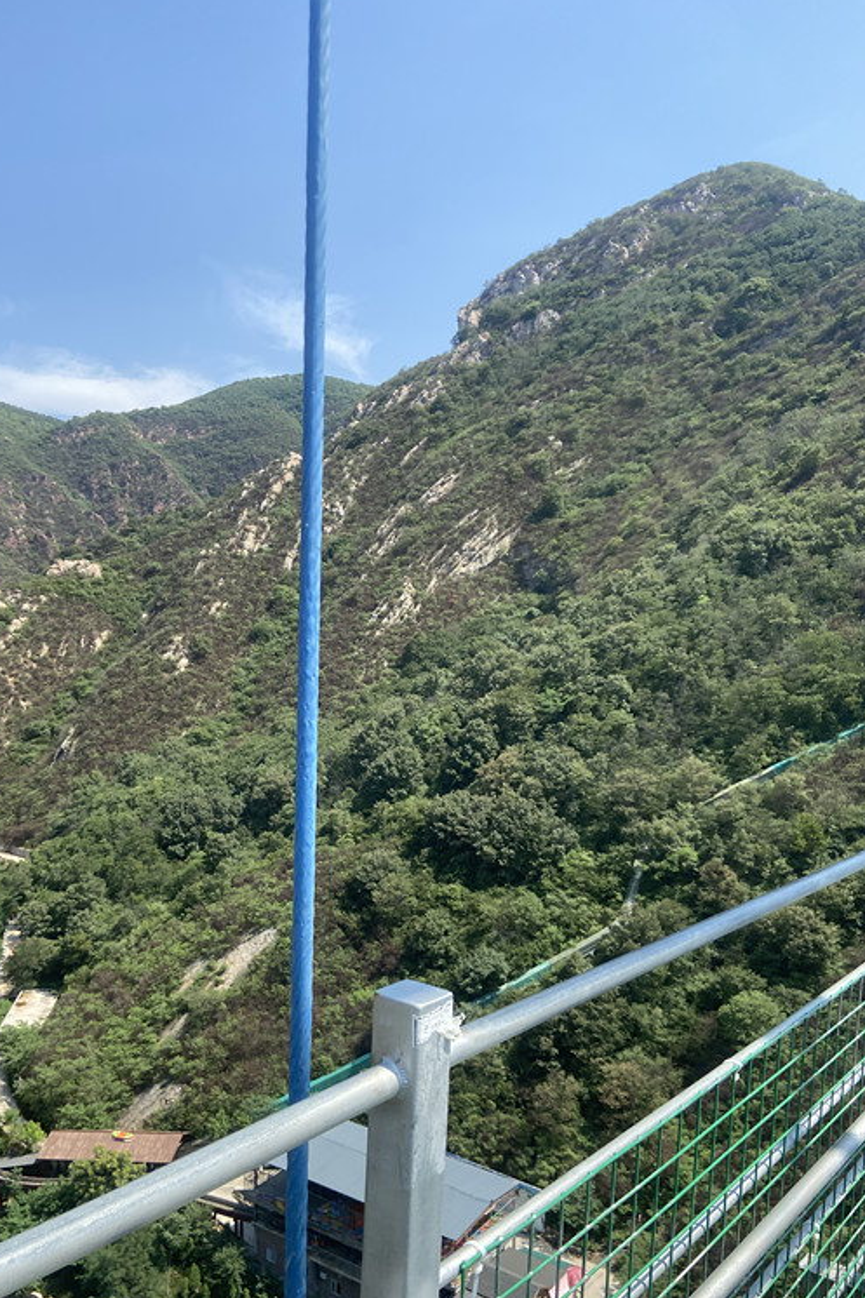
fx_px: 1046
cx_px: 385
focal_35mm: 29
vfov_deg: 63.6
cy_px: 687
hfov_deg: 44.9
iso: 32
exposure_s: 1/1484
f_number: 1.8
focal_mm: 4.25
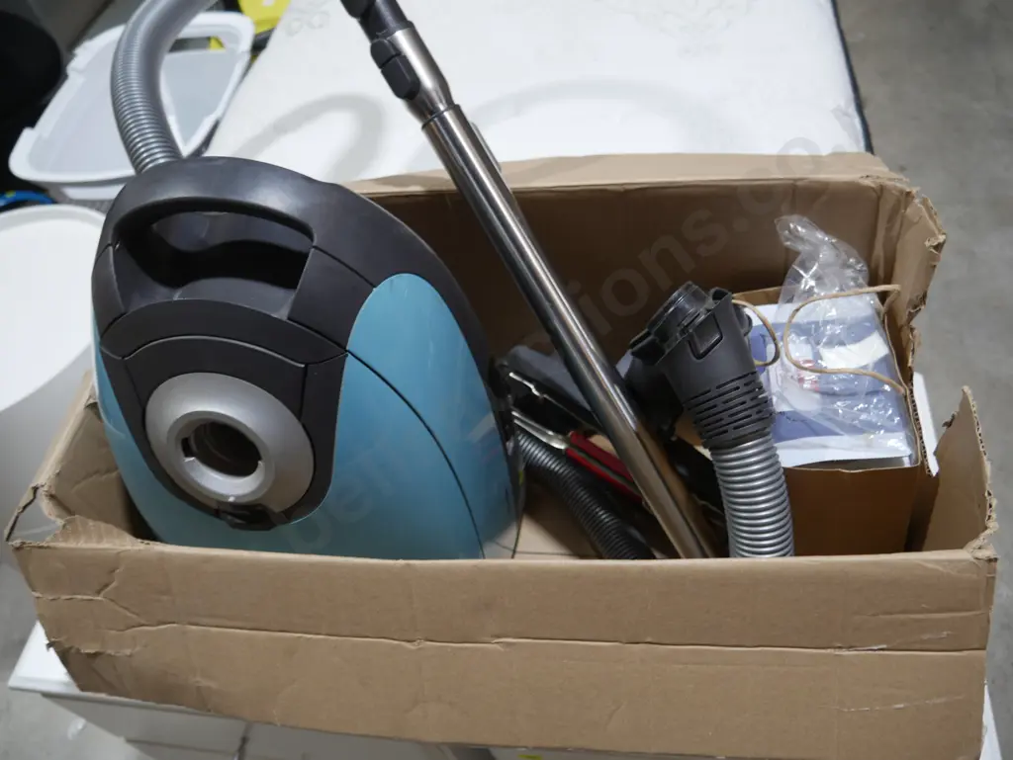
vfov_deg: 49.8
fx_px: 820
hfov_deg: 63.4
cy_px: 380
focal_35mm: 28
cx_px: 506
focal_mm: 14
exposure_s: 1/80
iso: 200
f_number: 3.5
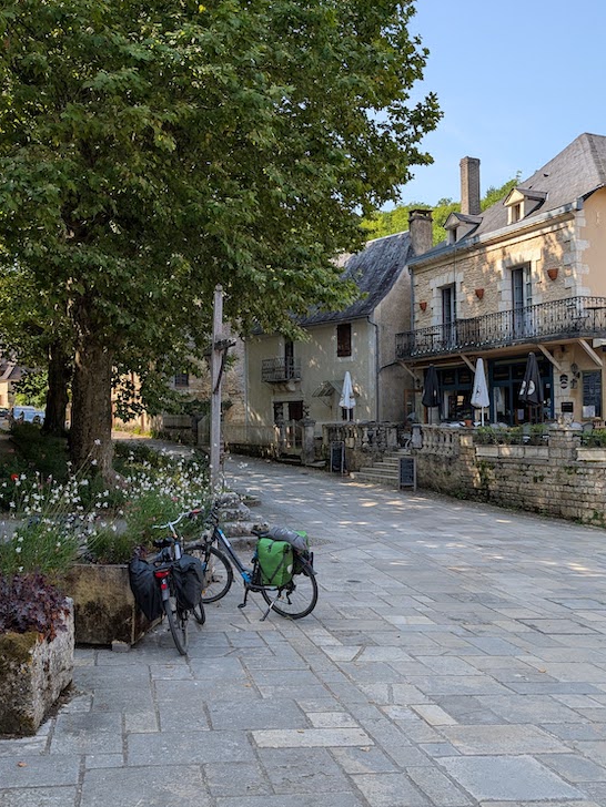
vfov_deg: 55.3
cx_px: 273
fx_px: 770
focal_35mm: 33
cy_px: 416
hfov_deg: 42.9
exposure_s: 1/577
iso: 20
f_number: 1.68
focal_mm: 6.9
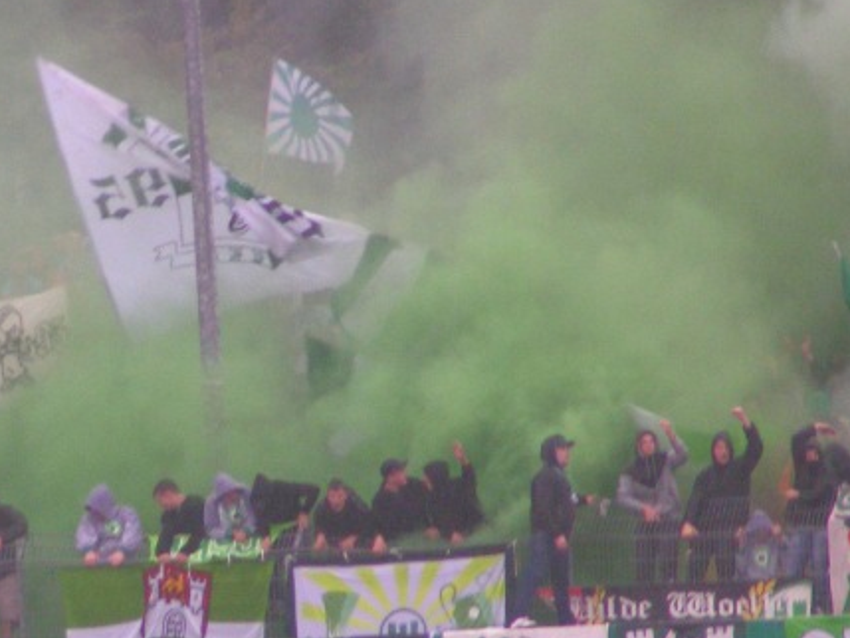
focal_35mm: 709
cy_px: 476
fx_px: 17414
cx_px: 105
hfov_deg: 2.8
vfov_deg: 2.1
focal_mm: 58
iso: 200
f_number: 3.5
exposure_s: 1/125
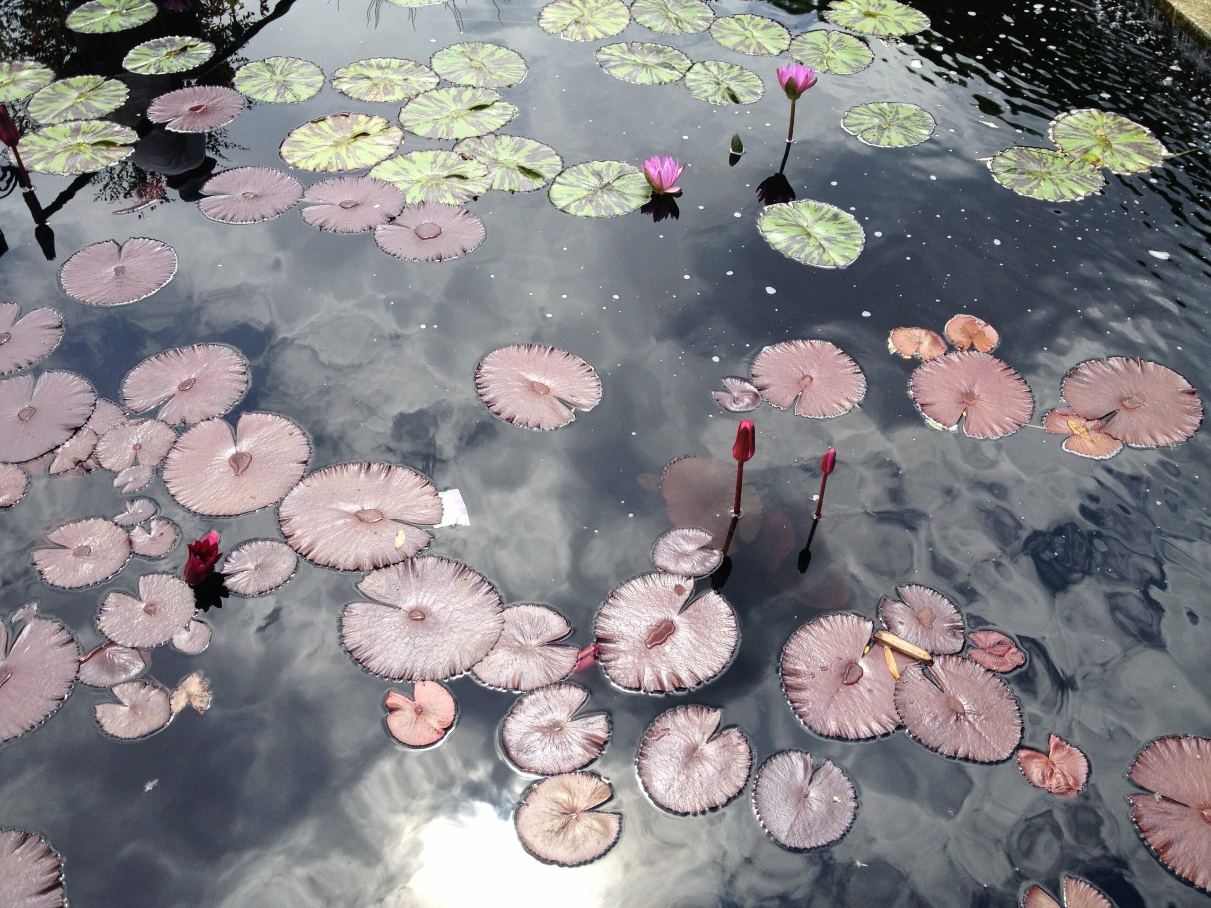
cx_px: 606
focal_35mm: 35
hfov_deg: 52.6
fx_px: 1224
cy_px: 454
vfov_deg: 40.7
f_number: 2.4
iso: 64
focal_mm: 4.28
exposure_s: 1/613
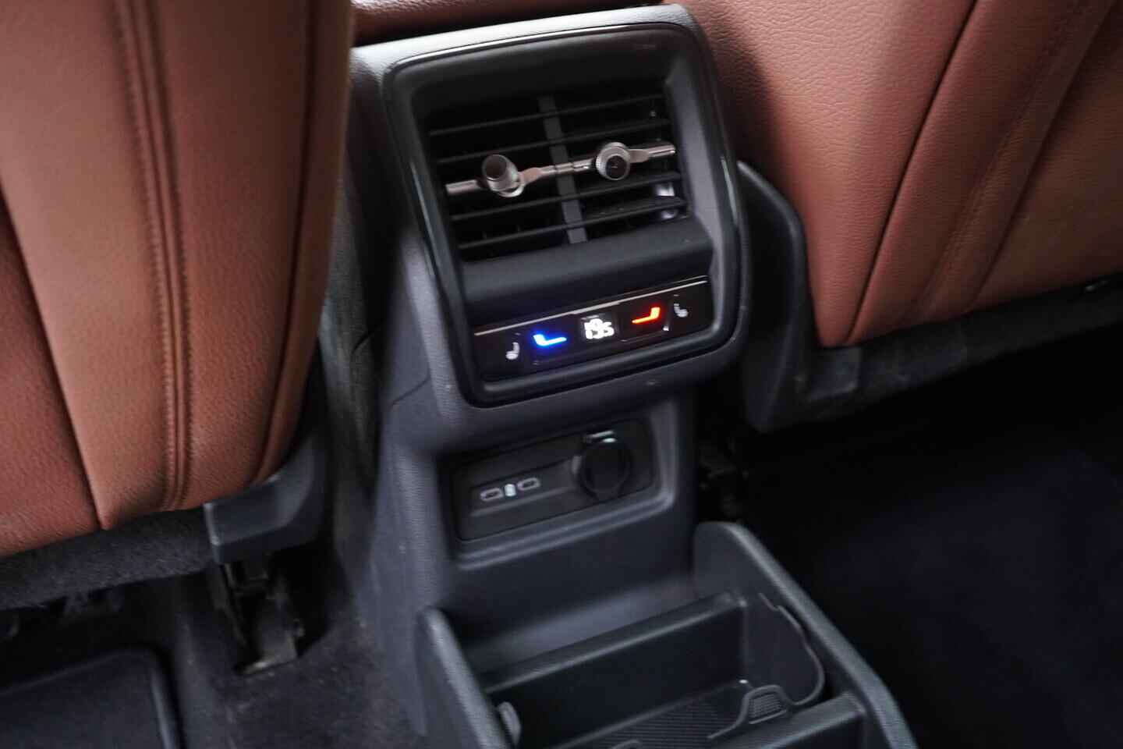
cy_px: 374
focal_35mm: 36
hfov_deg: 53.1
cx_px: 562
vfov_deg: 36.9
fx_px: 1123
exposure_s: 1/40
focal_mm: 24
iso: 3200
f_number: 2.8
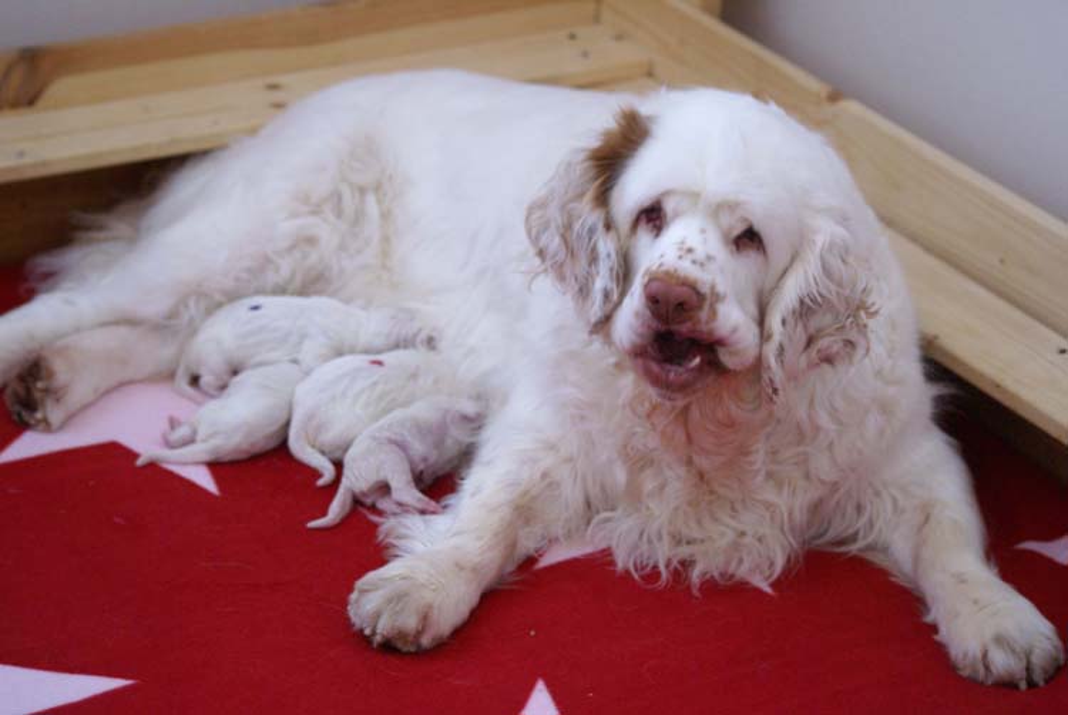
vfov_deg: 12.2
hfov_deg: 18.2
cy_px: 358
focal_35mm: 112
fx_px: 3341
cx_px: 534
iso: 400
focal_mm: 75
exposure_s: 1/50
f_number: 4
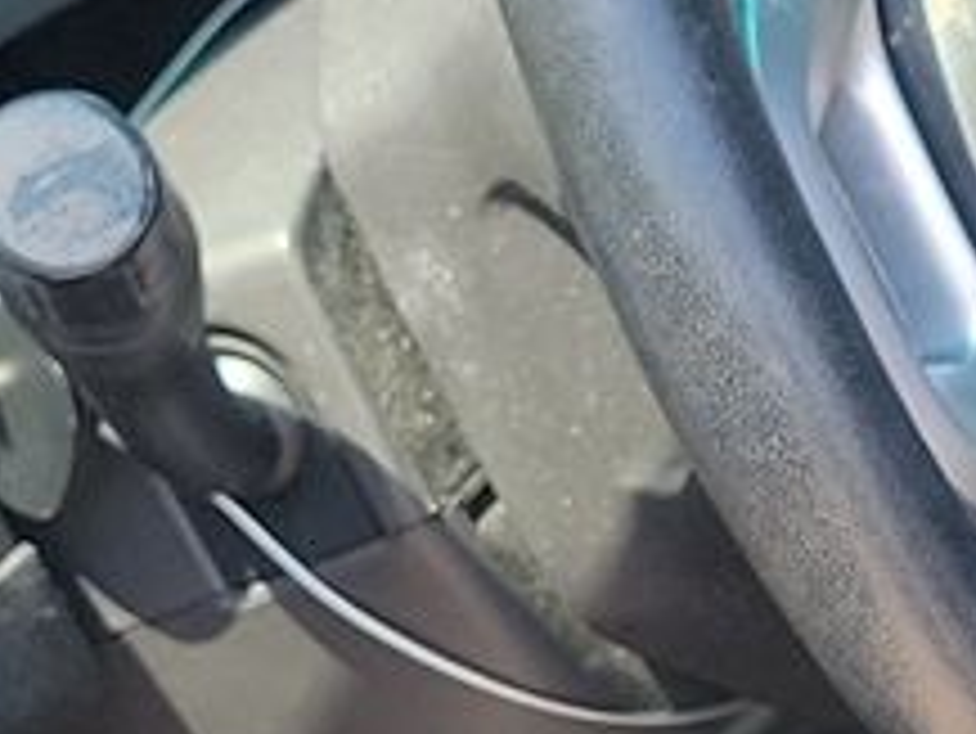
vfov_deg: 8.2
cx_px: 1723
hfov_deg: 10.5
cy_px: 1040
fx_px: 4993
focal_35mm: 177
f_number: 1.8
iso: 50
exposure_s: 1/121
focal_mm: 6.7
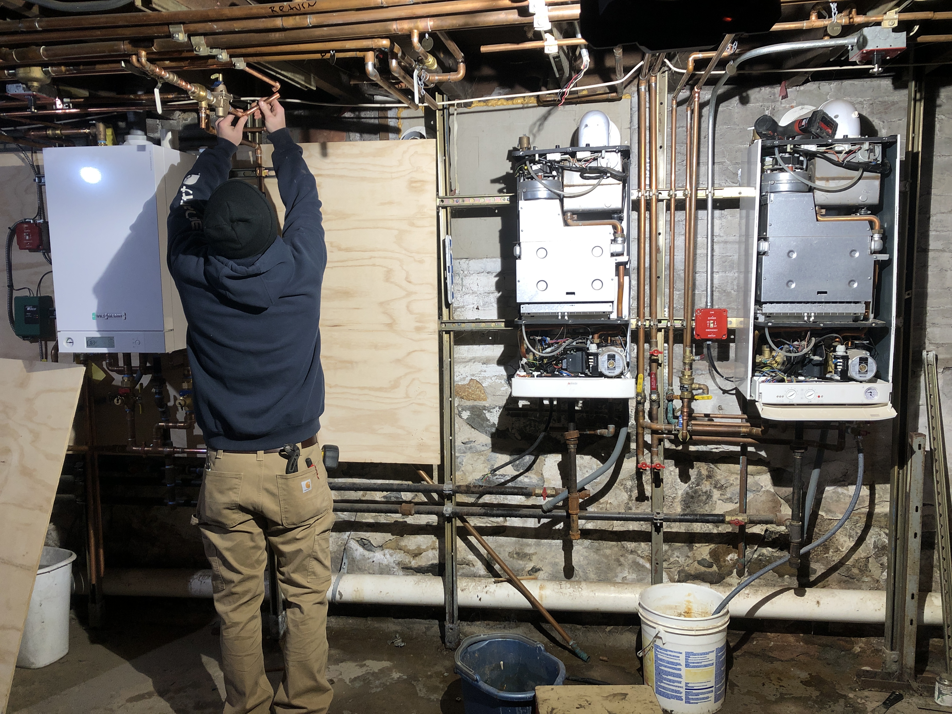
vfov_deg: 49.7
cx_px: 476
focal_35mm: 28
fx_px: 770
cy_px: 357
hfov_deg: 63.4
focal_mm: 3.99
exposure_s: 1/24
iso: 40
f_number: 1.8
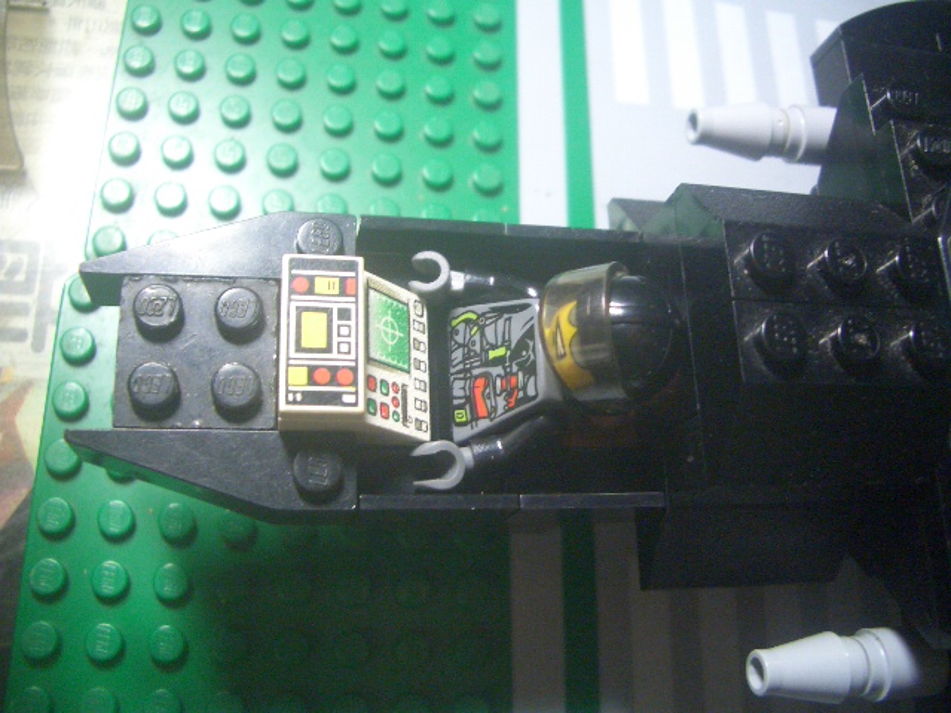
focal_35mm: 35
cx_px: 476
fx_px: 962
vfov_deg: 40.7
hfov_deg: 52.6
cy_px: 356
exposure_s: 1/50
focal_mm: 5.8
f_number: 2.6
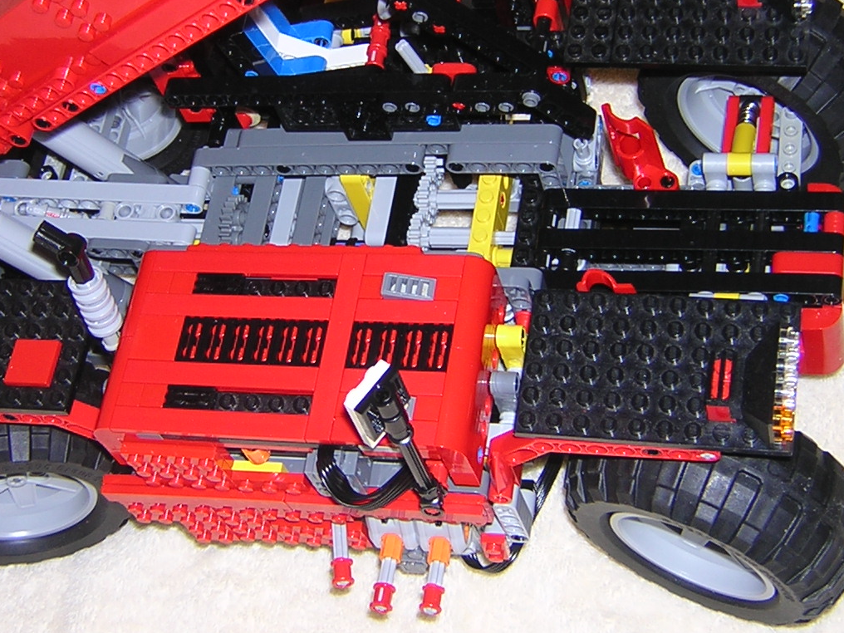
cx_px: 380
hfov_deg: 30.7
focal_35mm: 63
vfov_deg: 23.2
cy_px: 230
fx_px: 1536
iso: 100
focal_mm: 5.2
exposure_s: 1/60.1
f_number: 2.7
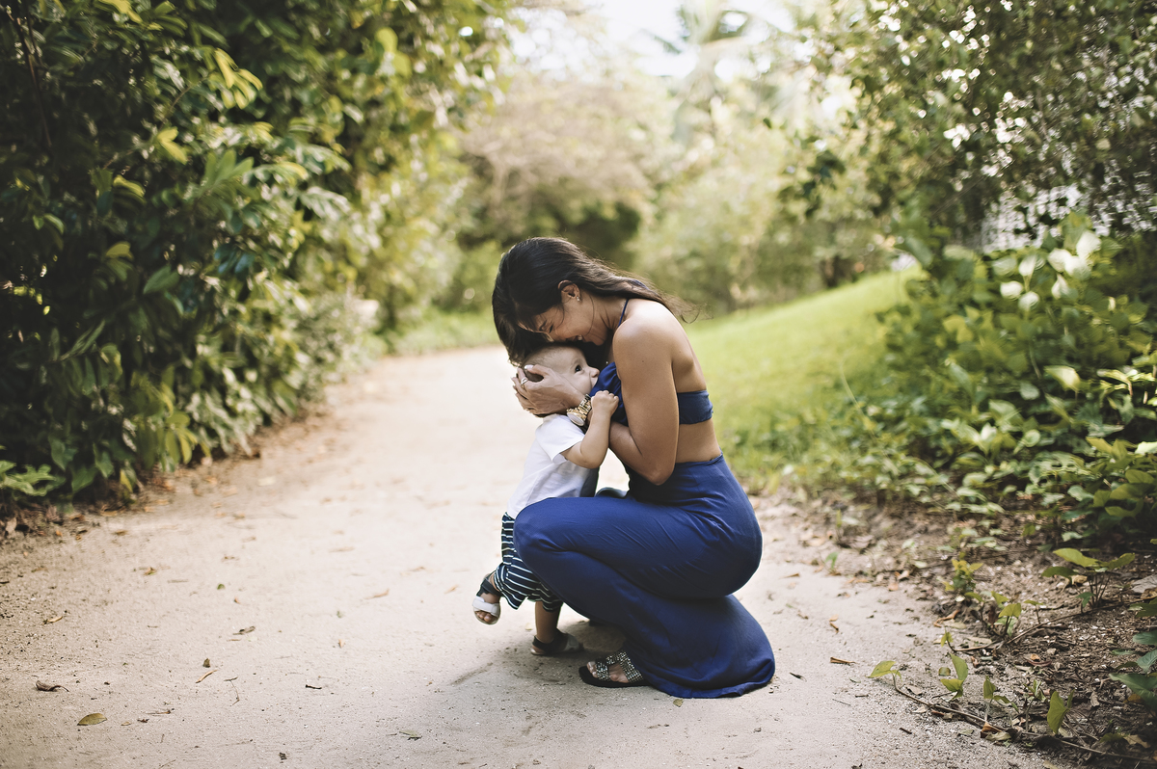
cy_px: 384
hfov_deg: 54.5
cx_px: 578
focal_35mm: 35
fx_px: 1124
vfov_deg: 37.8
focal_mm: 35
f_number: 1.4
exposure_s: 1/320
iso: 200
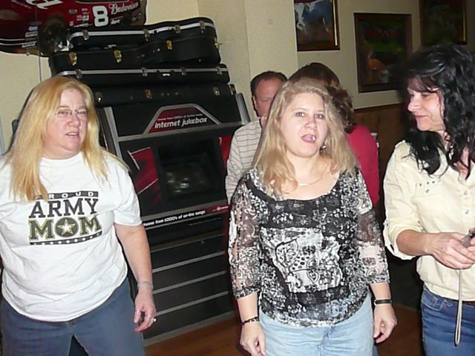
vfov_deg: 35.1
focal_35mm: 41
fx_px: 563
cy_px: 178
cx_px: 238
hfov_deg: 45.8
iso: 800
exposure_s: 1/30
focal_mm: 6.1
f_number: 3.1
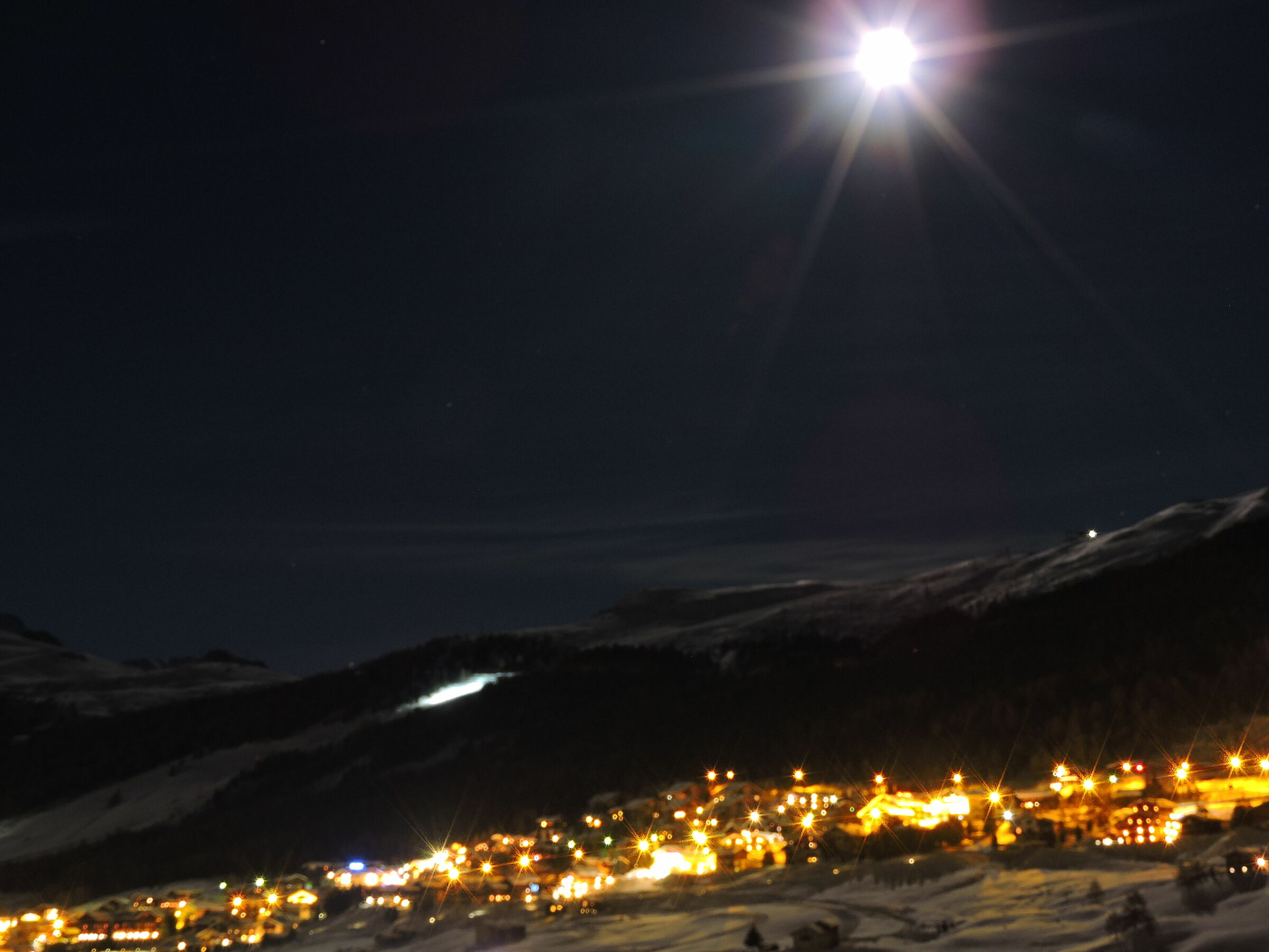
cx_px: 634
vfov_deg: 29.1
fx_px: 1833
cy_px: 476
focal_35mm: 50
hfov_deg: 38.2
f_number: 4.5
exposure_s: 15
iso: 100
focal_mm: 9
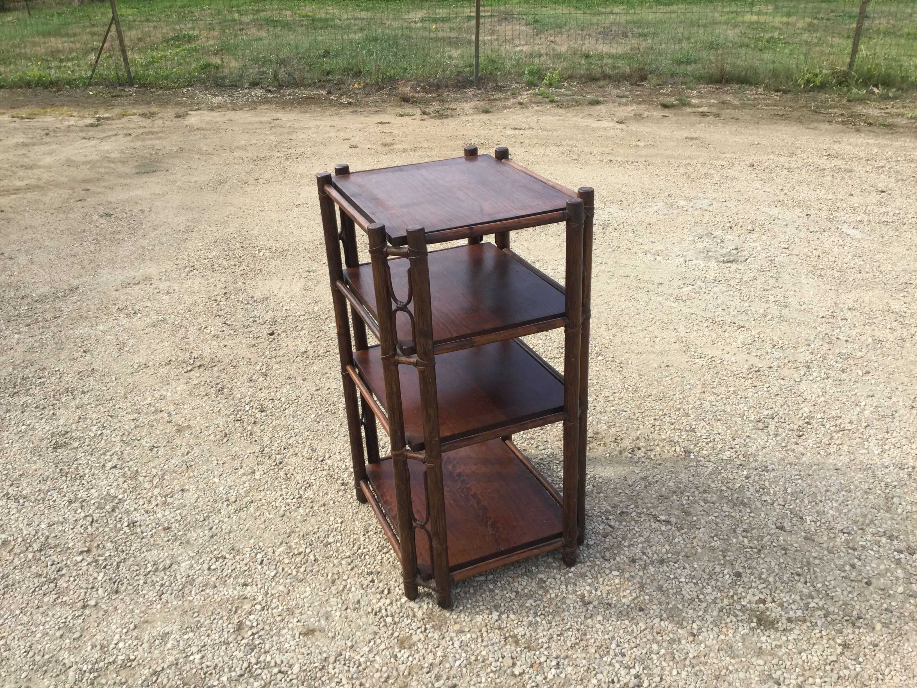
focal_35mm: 31
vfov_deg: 45.4
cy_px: 344
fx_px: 821
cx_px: 458
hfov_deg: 58.4
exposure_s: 1/627
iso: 25
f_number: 2.4
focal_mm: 3.3
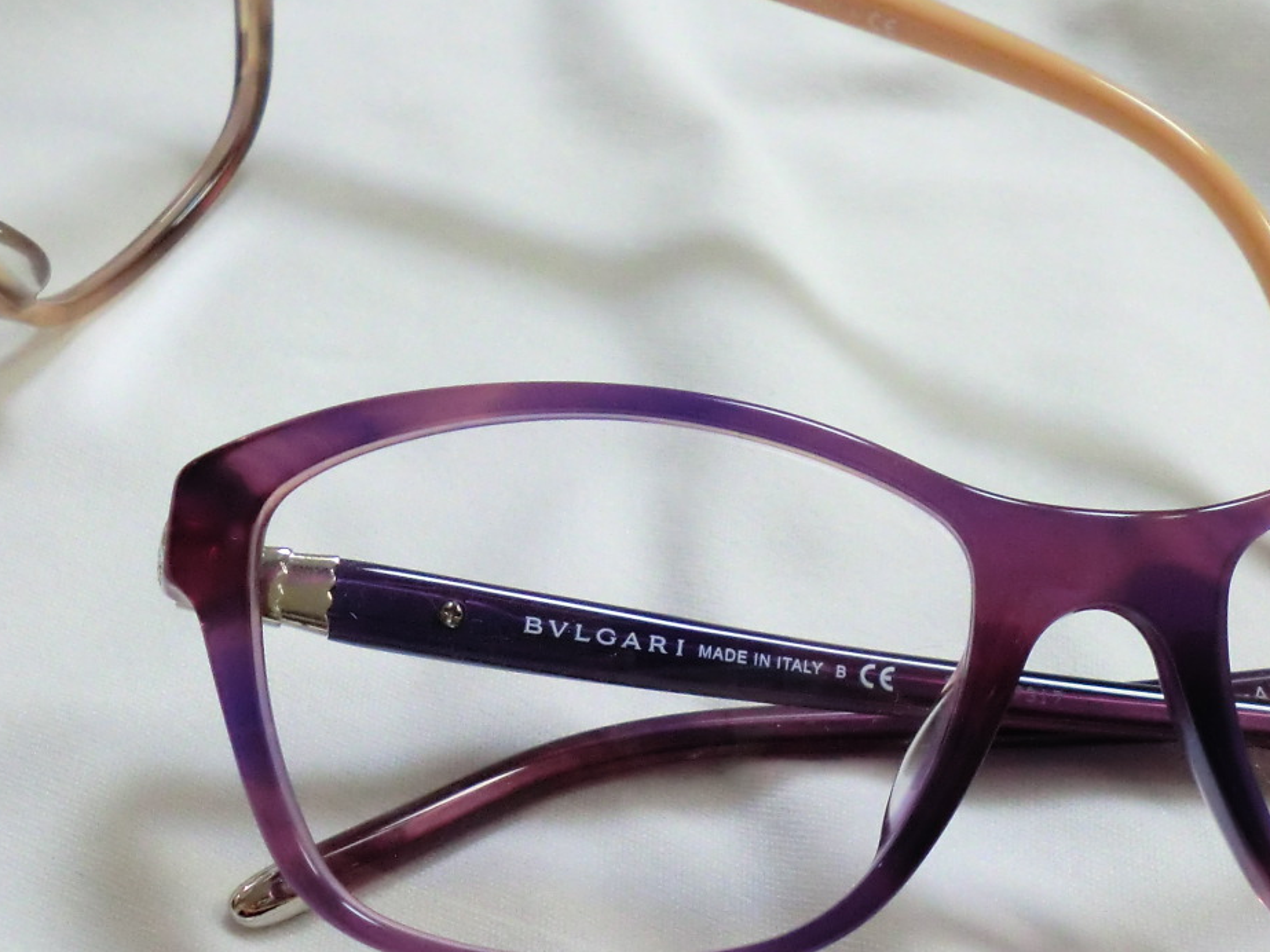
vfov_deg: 20.6
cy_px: 688
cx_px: 601
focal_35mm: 71
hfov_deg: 27.4
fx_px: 2605
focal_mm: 5.8
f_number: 3.5
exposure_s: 1/60
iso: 200
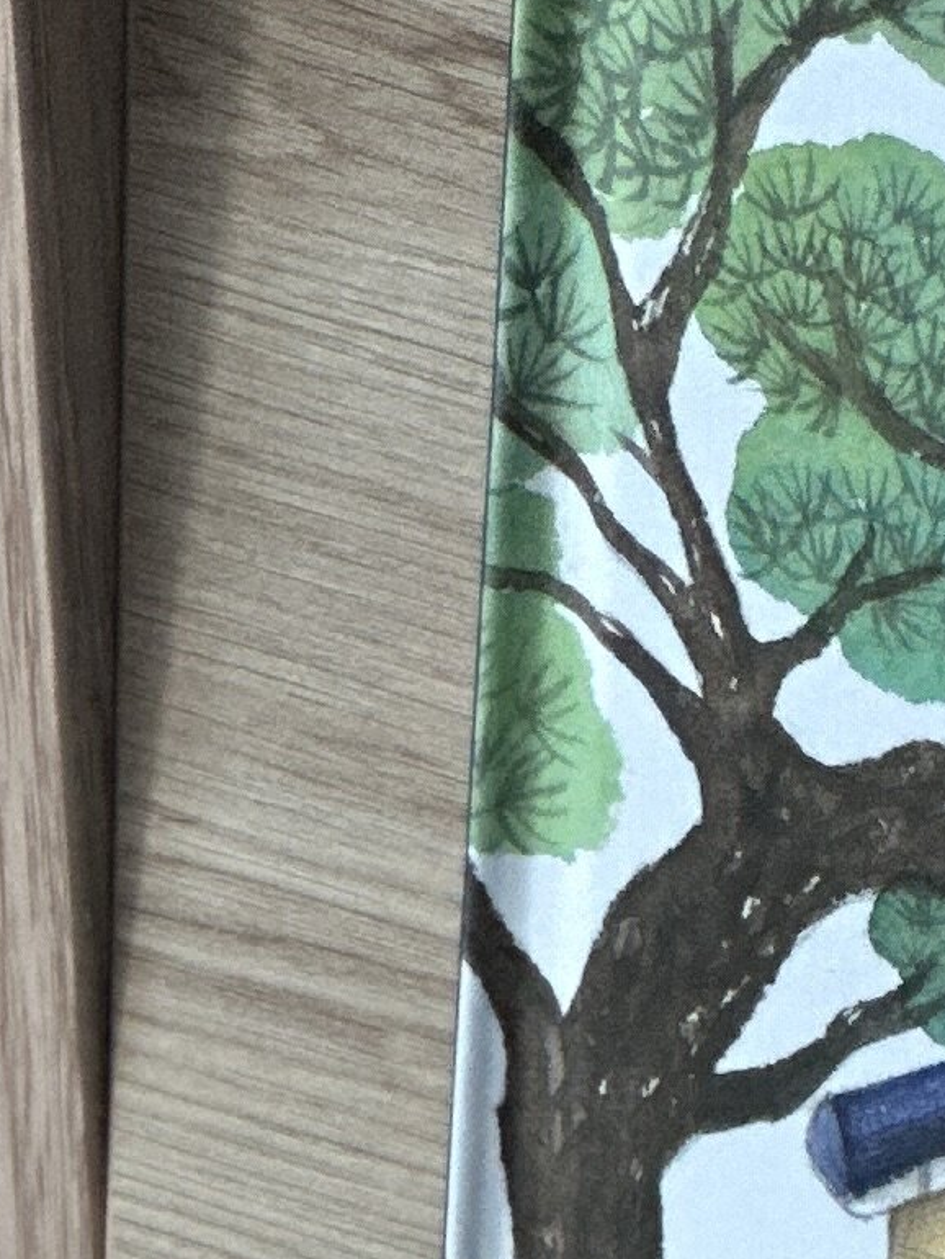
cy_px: 1928
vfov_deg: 4.9
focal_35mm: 403
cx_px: 1728
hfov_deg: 3.7
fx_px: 14661
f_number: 2.8
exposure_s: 1/121
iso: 160
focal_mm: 9
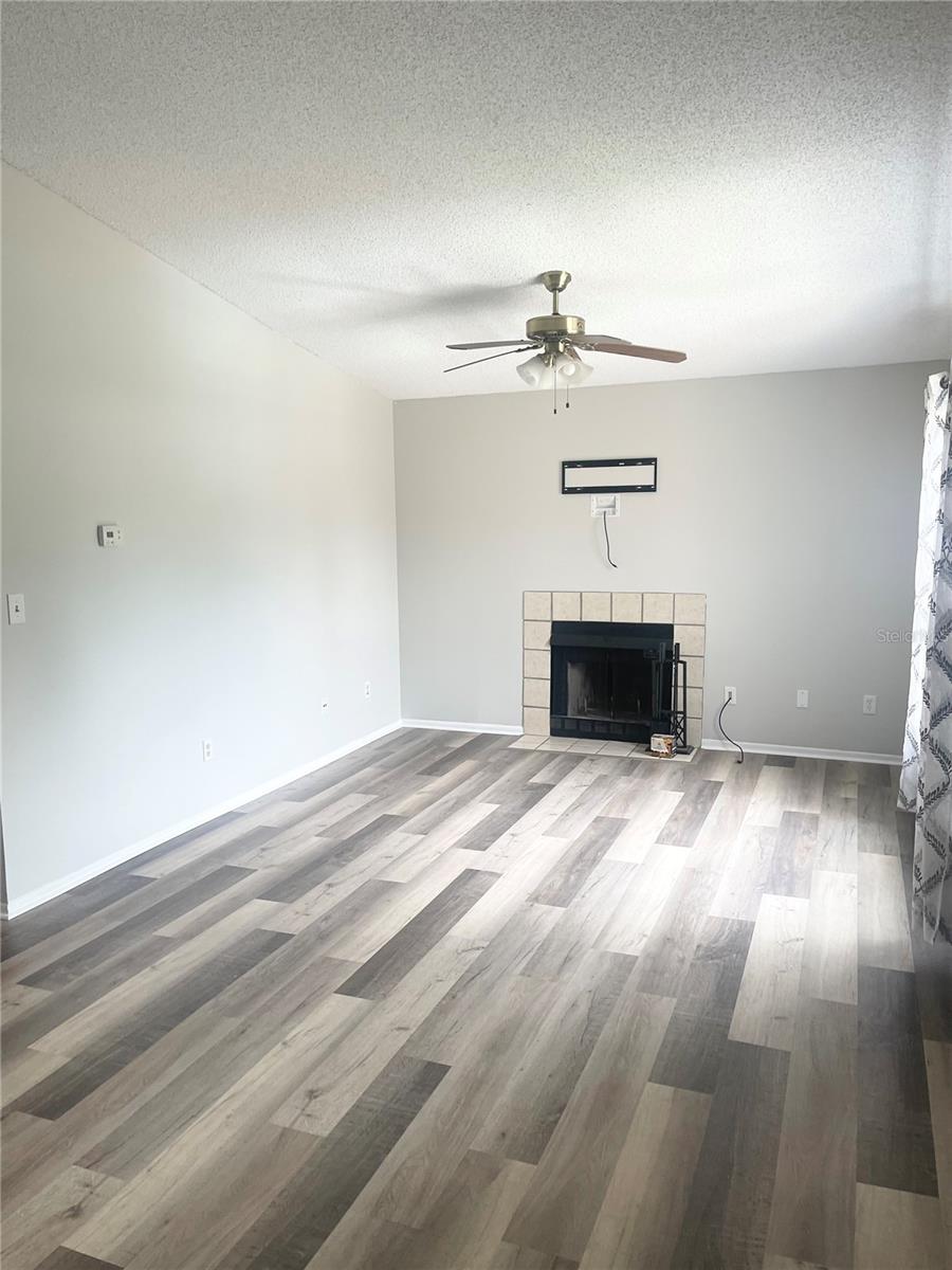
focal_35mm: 26
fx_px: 953
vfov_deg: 67.3
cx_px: 476
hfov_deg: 53.1
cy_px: 635
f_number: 1.6
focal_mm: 5.1
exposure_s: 1/120
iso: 125
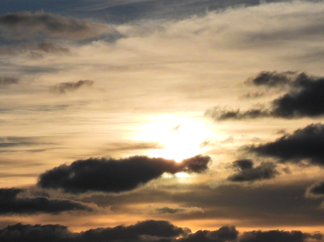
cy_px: 185
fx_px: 1637
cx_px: 153
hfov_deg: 11.3
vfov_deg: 8.5
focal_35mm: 175
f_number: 8
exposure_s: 1/2000
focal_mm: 13.4
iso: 100
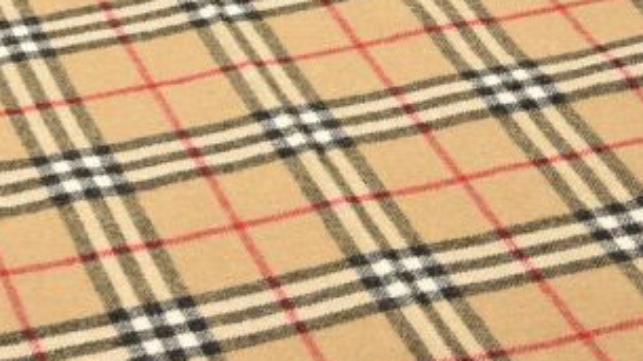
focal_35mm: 165
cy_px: -37
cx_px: 120
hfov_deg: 13.0
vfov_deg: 7.3
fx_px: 2811
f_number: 22
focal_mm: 75
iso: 200
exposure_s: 1/3
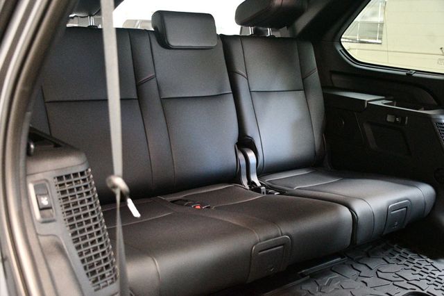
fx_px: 493
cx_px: 222
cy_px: 148
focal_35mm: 40
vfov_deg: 33.4
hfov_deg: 48.5
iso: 11400
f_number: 4
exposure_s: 1/60
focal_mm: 27
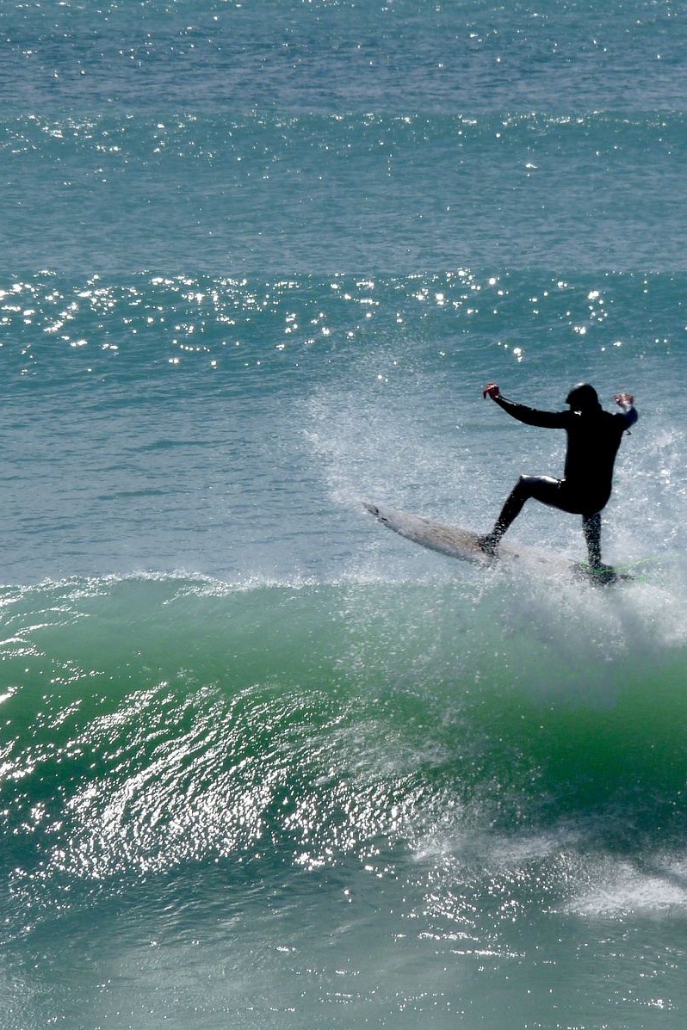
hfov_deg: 3.9
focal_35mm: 349
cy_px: 515
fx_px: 9989
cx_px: 327
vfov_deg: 5.9
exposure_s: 1/640
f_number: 8
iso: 100
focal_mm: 44.7
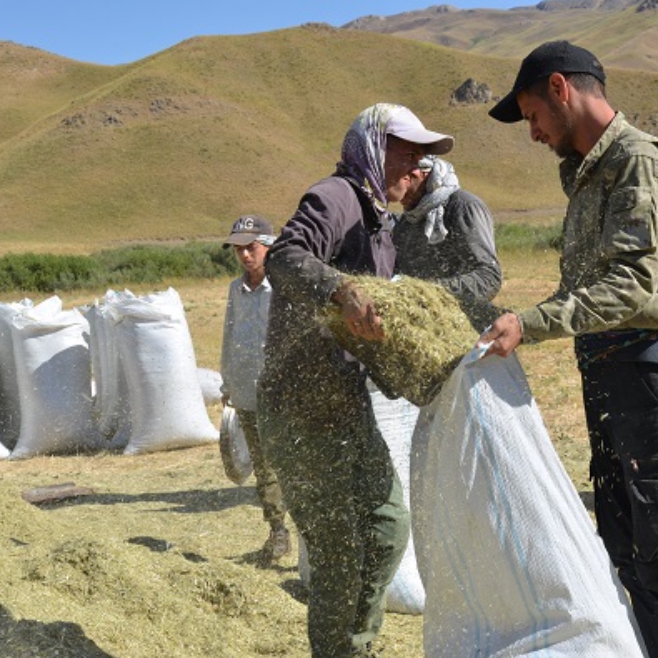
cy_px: 329
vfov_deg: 25.5
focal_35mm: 68
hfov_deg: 25.5
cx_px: 317
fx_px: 1455
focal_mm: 35
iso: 100
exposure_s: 1/250
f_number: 8
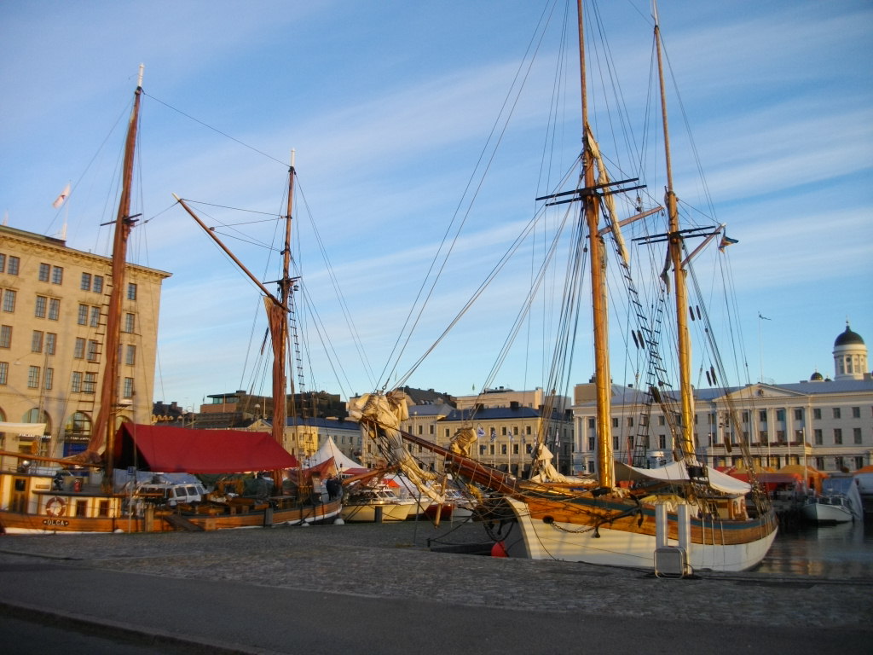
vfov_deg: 45.4
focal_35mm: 31
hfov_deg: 58.4
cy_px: 328
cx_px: 436
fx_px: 782
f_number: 2.9
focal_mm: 5.7
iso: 100
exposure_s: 1/250
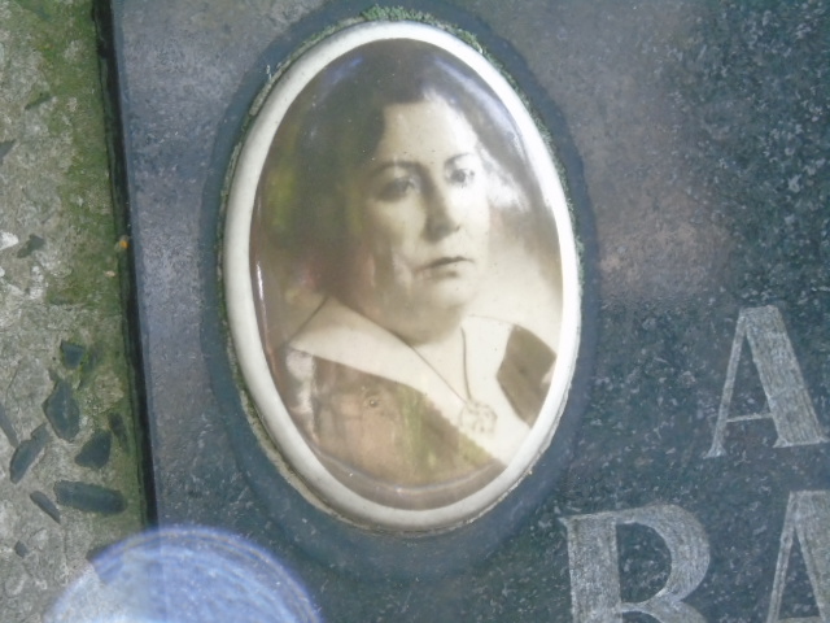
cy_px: 312
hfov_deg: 7.1
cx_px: 415
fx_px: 6666
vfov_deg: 5.3
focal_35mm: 278
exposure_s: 1/80
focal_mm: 50
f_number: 4.9
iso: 800
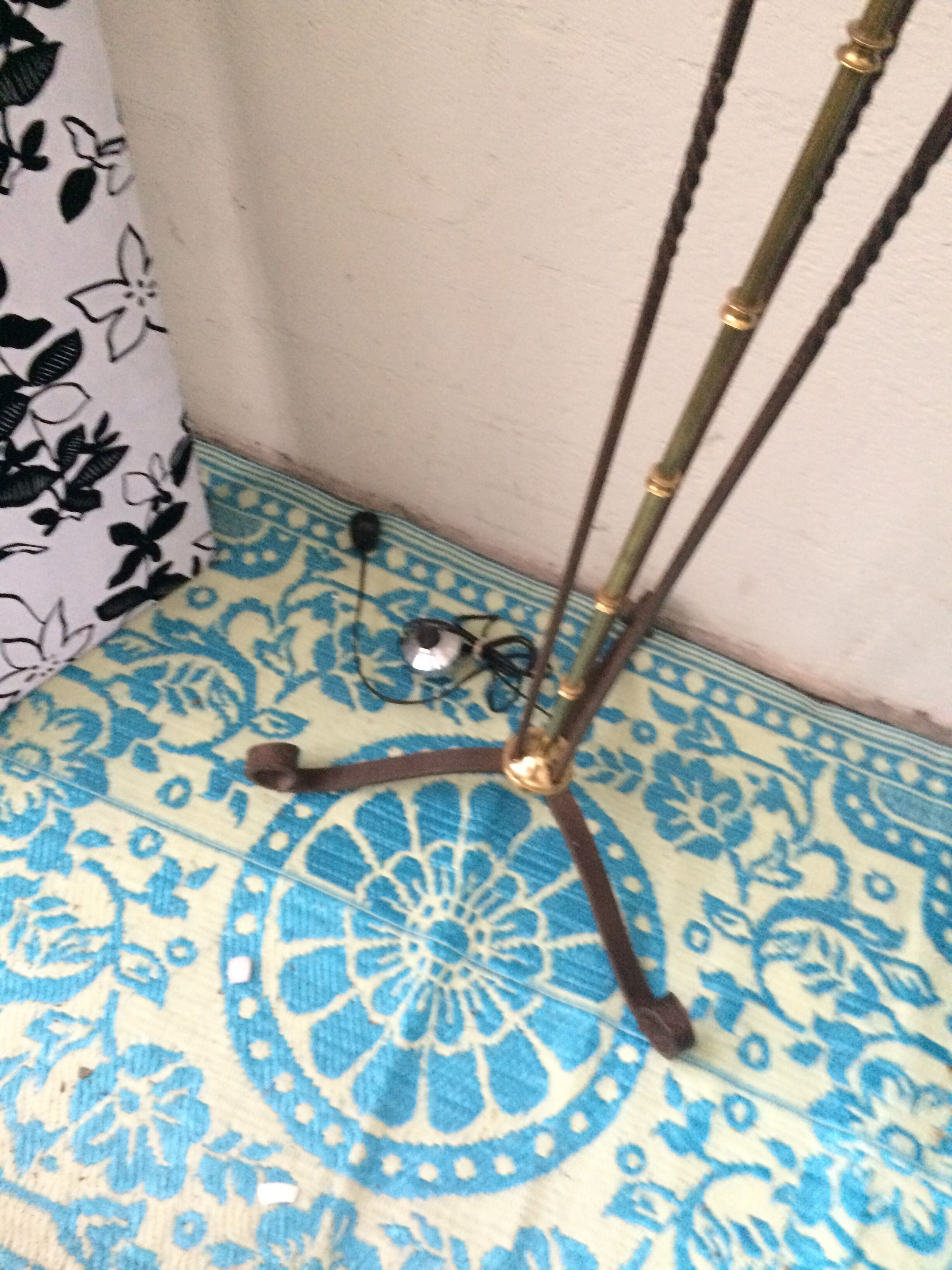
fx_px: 1063
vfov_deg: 61.7
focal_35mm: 29
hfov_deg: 48.2
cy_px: 635
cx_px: 476
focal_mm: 4.15
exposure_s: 1/20
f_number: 2.2
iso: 320
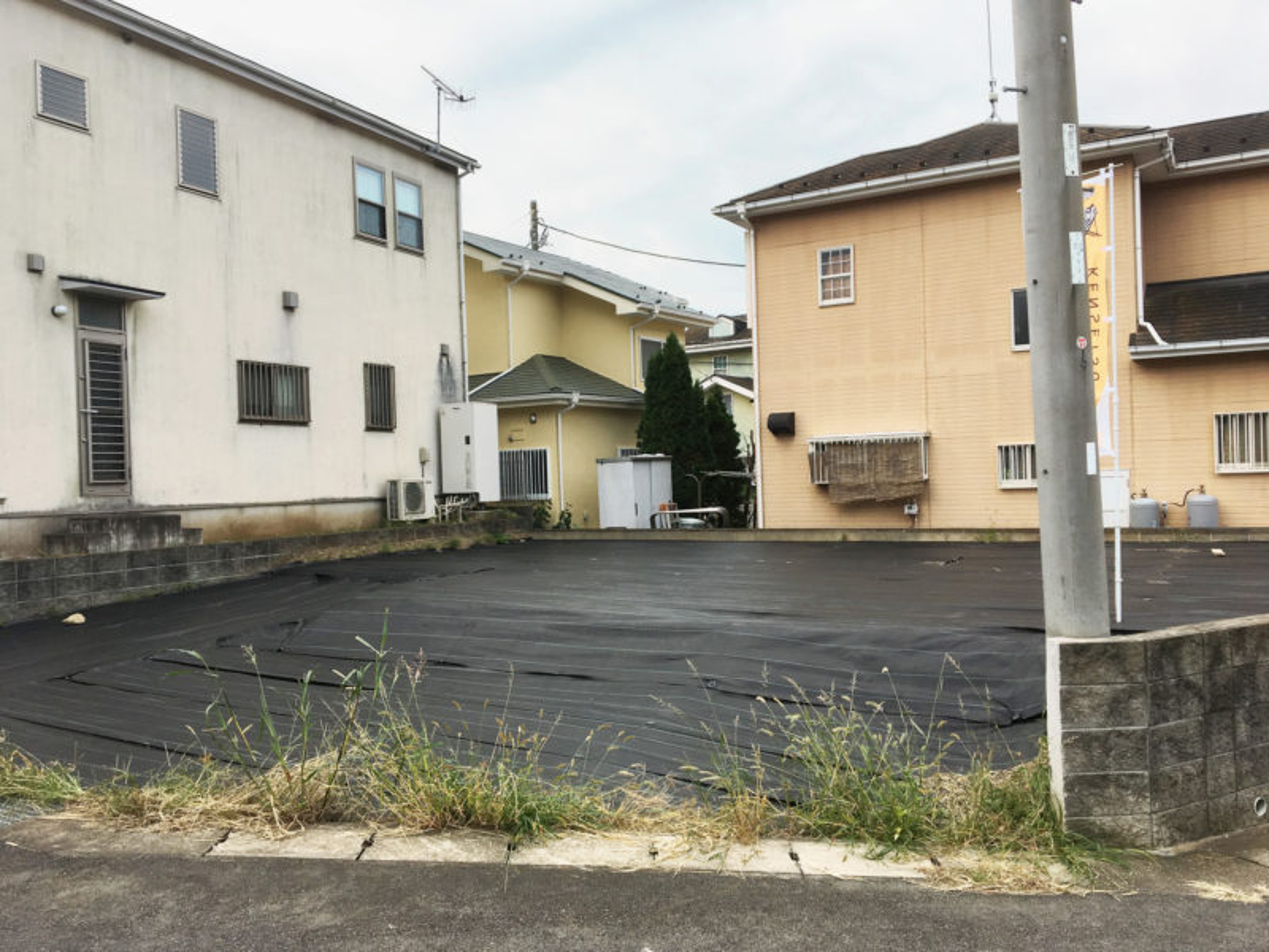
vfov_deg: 48.2
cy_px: 476
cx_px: 634
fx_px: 1063
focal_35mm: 29
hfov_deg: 61.7
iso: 25
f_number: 2.2
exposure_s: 1/641
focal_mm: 4.15
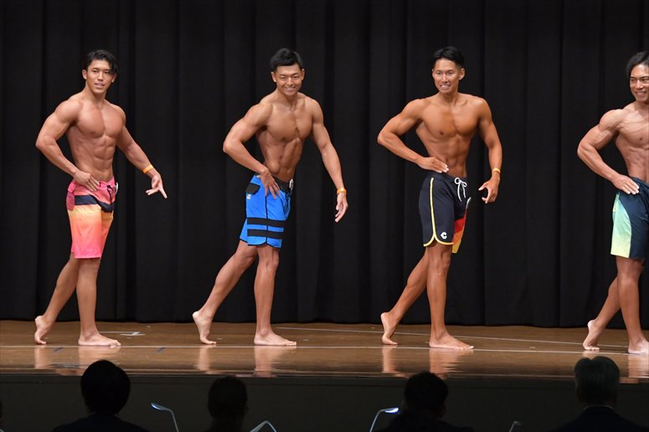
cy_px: 216
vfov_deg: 7.5
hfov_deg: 11.2
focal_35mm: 183
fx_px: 3298
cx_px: 324
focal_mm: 122
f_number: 5.6
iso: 6400
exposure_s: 1/400
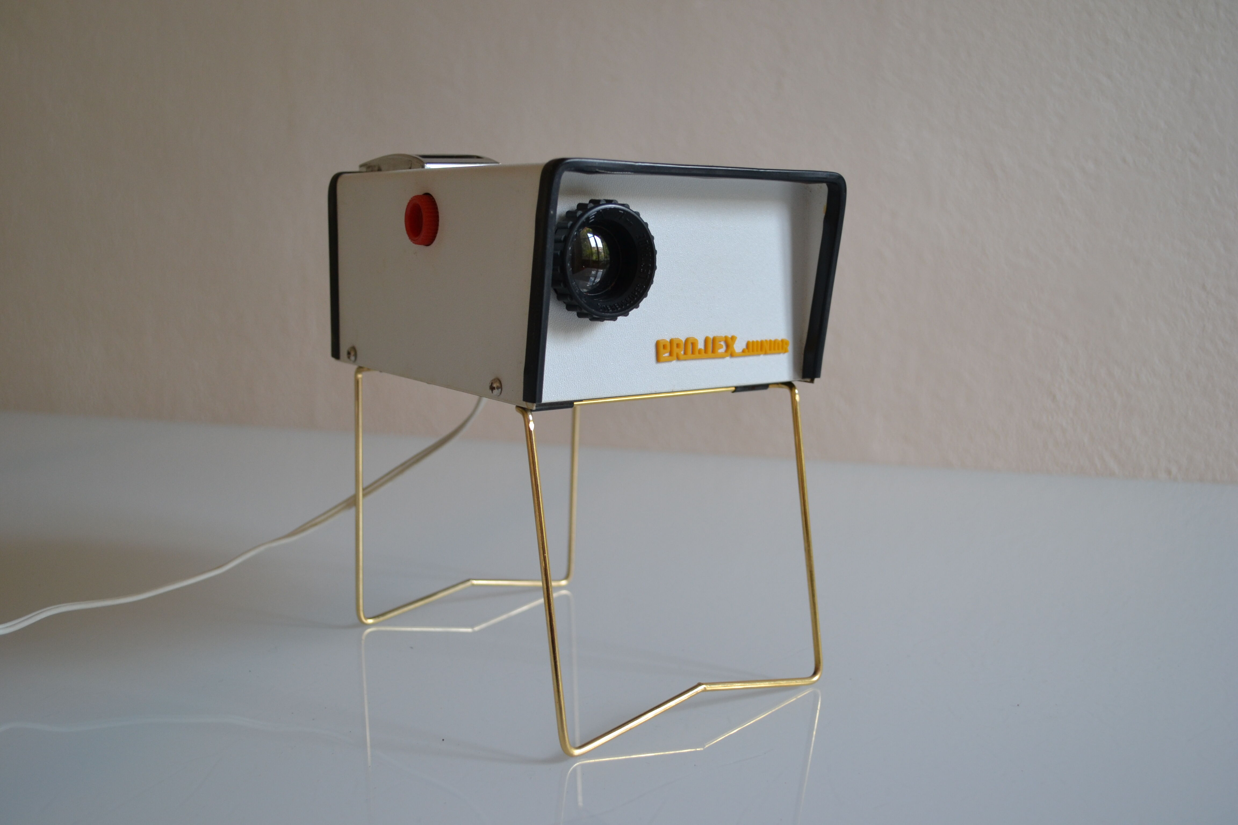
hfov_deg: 57.2
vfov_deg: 40.0
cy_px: 412
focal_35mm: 33
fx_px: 1135
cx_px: 619
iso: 400
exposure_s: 1/60
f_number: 4
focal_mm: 22
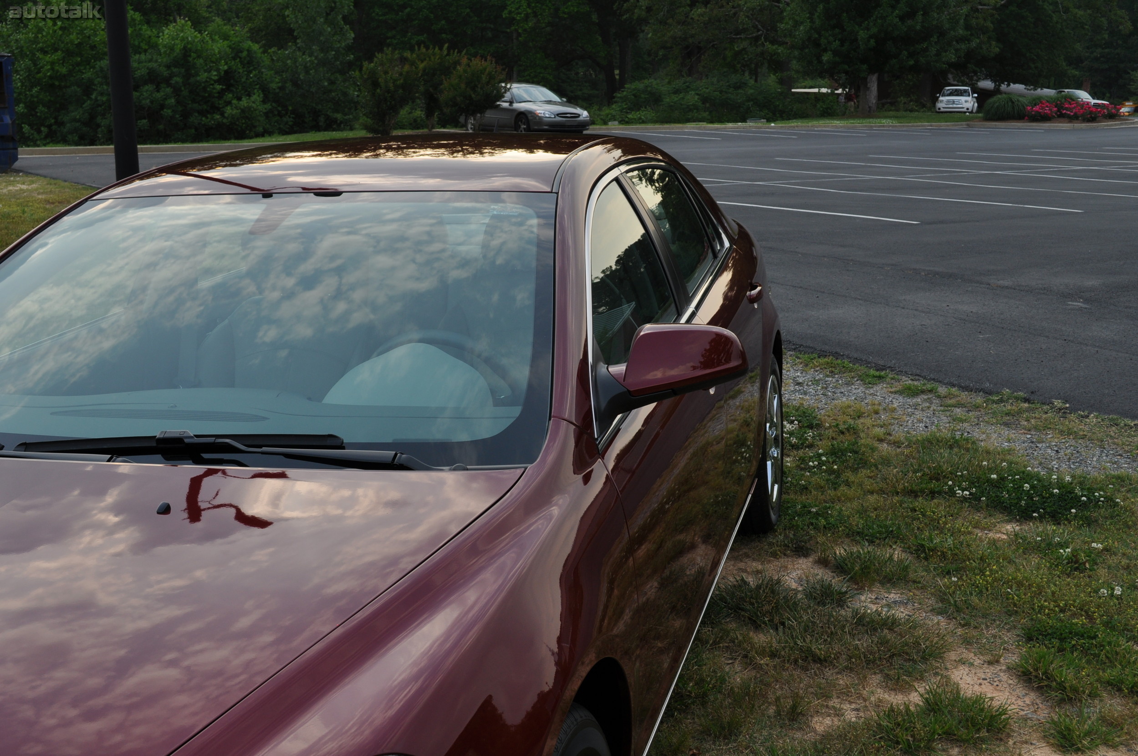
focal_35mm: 42
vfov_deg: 31.8
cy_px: 378
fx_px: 1326
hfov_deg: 46.4
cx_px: 569
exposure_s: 1/100
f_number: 9
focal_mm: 28
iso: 200
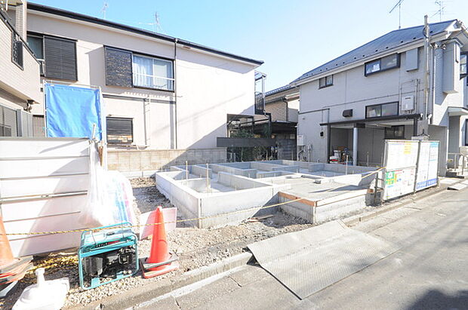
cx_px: 234
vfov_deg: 77.1
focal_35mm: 15
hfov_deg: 100.5
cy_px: 155
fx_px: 195
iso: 500
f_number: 4
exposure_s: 1/60
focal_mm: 10
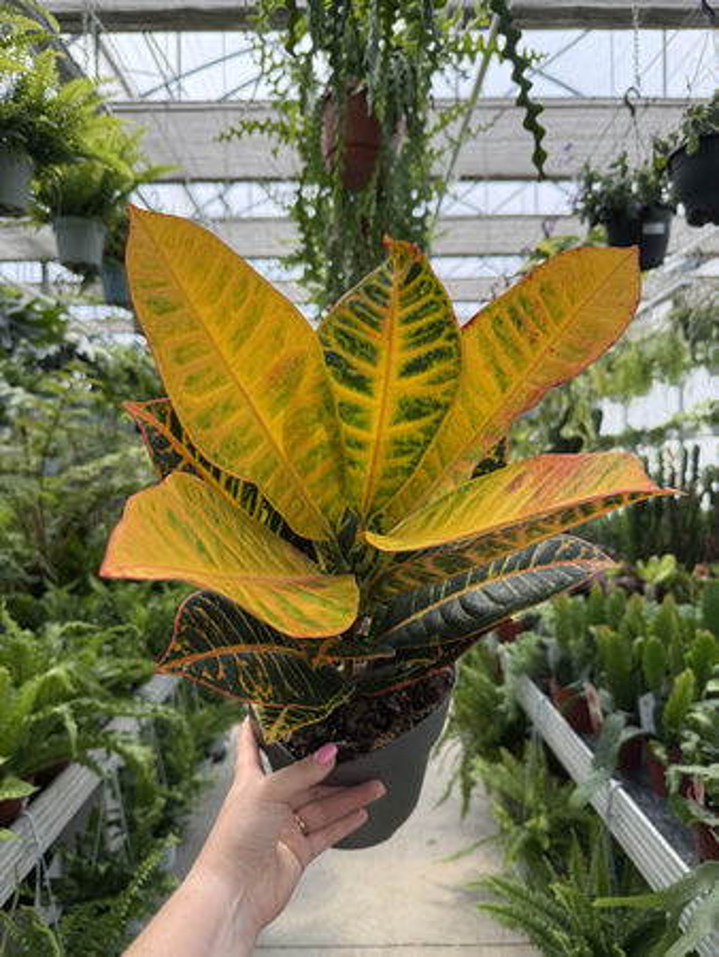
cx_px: 360
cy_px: 478
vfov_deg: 71.6
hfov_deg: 56.9
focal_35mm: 24
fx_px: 664
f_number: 1.78
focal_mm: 6.76
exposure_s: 1/992
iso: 100
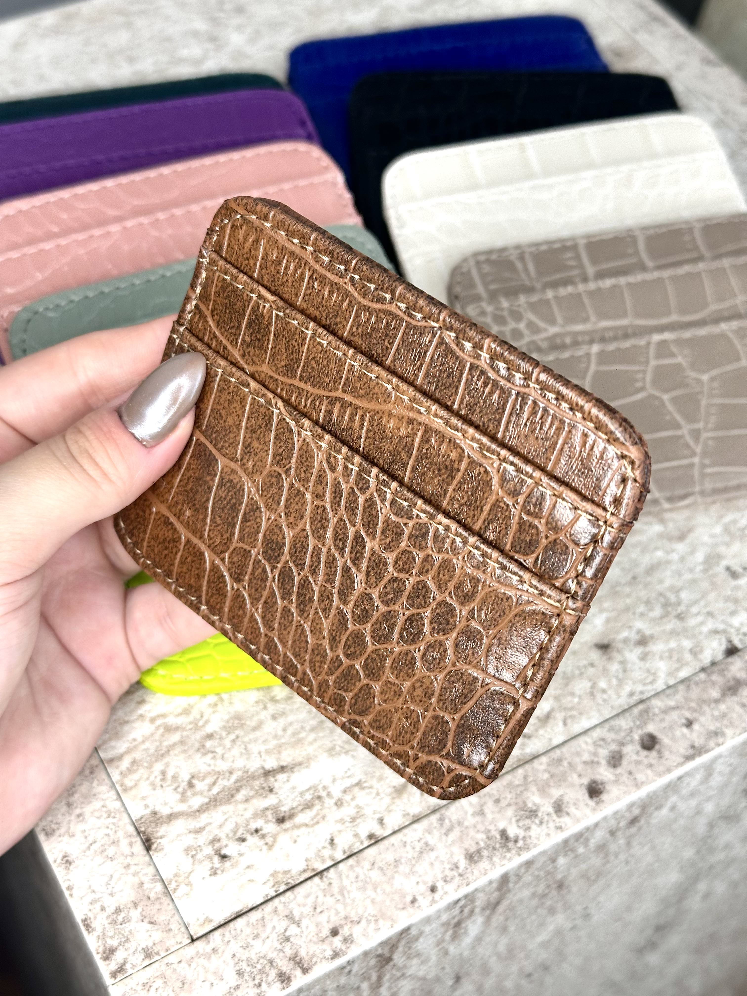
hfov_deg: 30.3
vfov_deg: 39.7
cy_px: 498
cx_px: 374
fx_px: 1381
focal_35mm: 48
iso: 80
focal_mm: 6.86
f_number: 1.78
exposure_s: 1/50
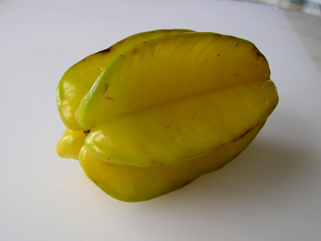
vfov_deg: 37.7
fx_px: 352
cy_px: 120
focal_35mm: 38
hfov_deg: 49.0
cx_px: 160
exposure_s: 1/95
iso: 100
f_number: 2.8
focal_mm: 8
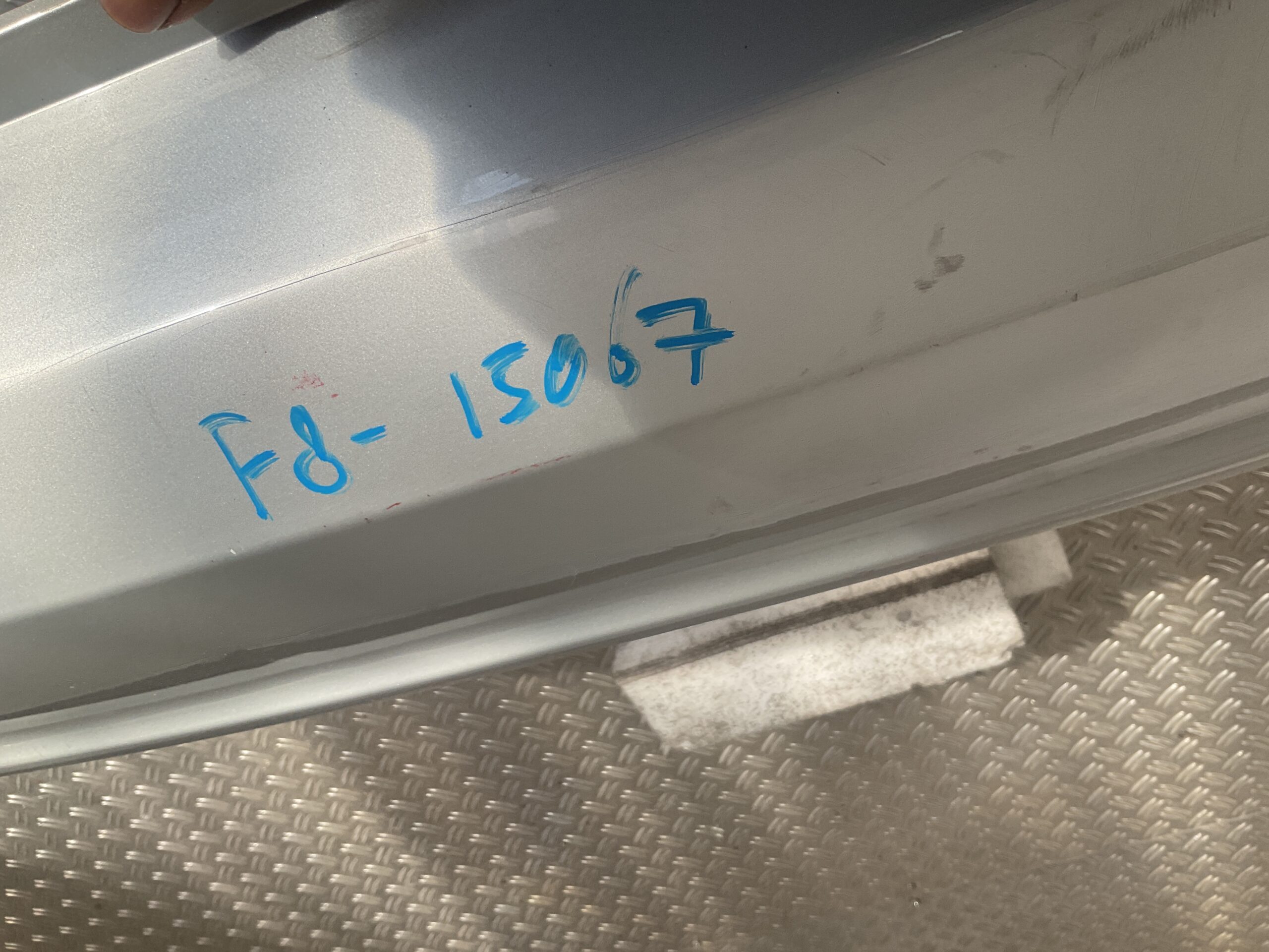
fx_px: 1063
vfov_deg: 48.2
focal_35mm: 29
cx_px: 634
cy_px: 476
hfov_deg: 61.7
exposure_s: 1/1195
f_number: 1.8
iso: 16
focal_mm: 3
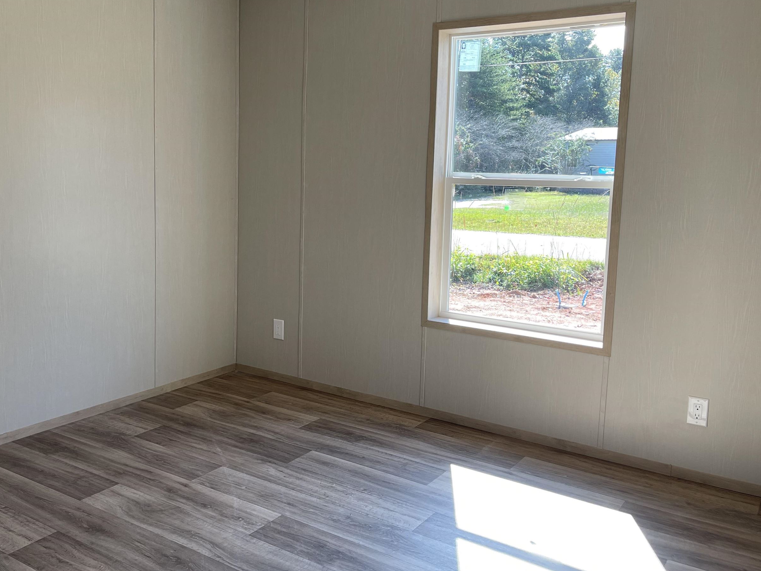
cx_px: 303
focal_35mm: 32
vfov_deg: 44.1
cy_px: 255
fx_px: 703
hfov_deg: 56.4
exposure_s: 1/146
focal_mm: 5.1
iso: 32
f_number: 1.6
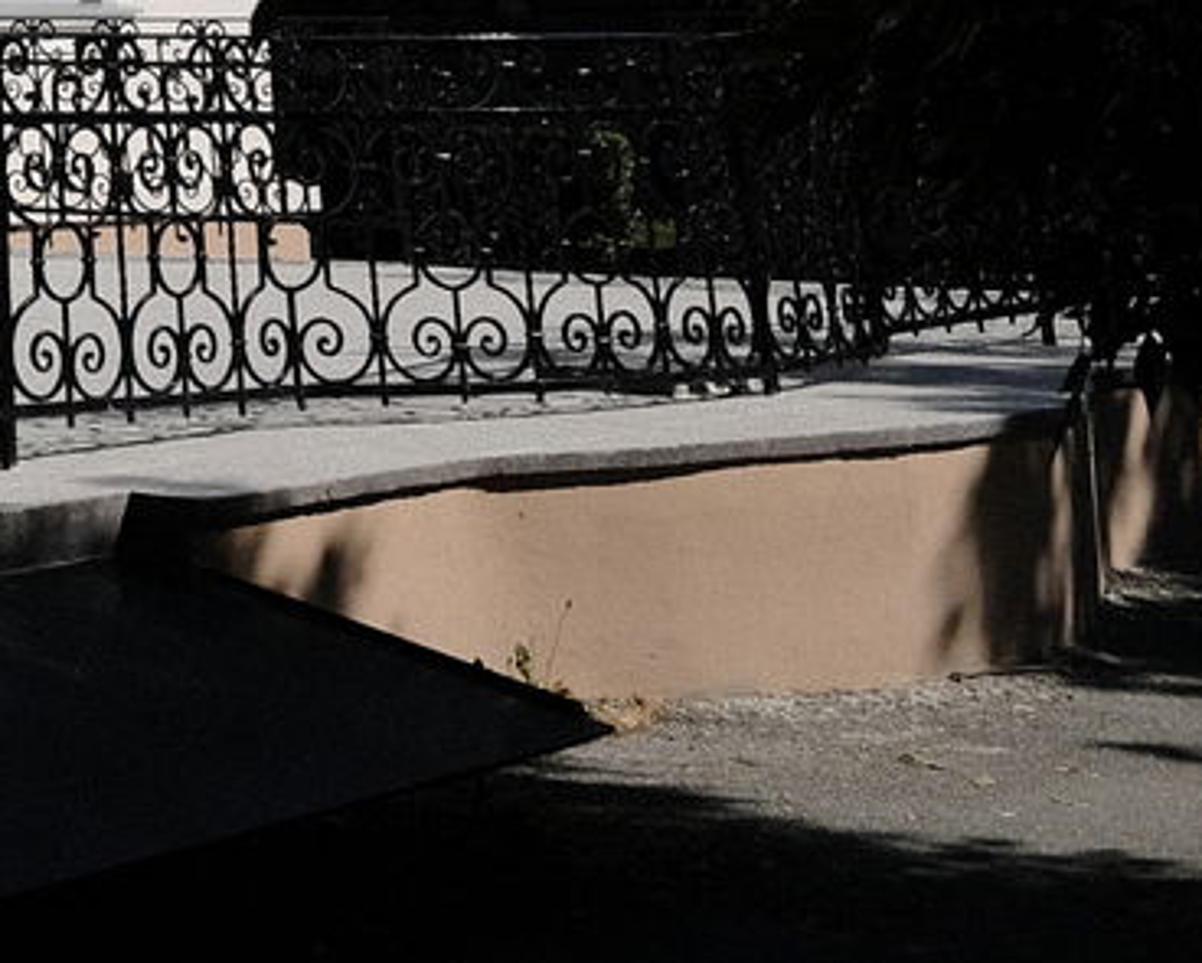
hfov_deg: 15.3
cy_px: -1038
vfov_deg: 12.6
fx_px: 3774
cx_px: -1055
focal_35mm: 106
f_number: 6.4
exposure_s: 1/1800
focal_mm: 14
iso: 400
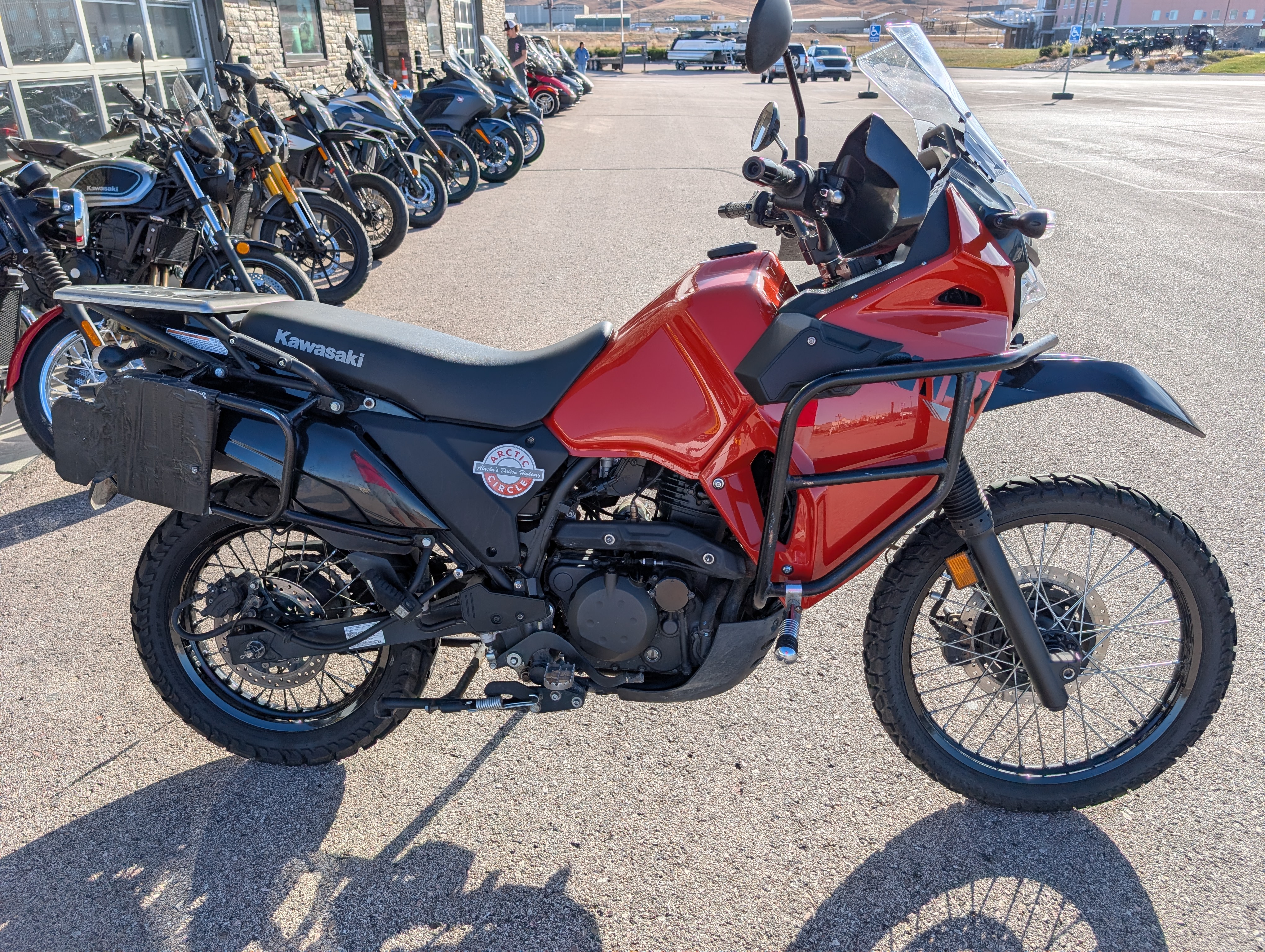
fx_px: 878
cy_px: 476
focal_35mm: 24
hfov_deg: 71.5
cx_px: 632
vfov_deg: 56.9
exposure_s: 1/6369
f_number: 1.68
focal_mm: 6.9
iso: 20
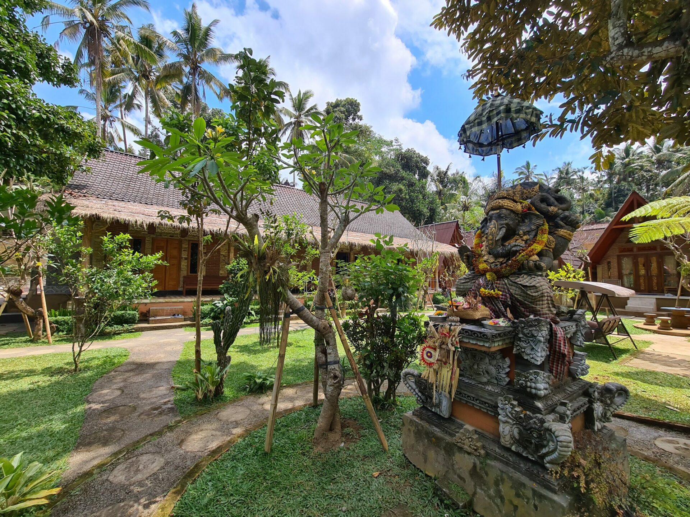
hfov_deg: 106.2
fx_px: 259
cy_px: 258
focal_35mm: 13
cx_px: 345
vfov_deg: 89.9
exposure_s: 1/896
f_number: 2.2
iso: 50
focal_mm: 2.2
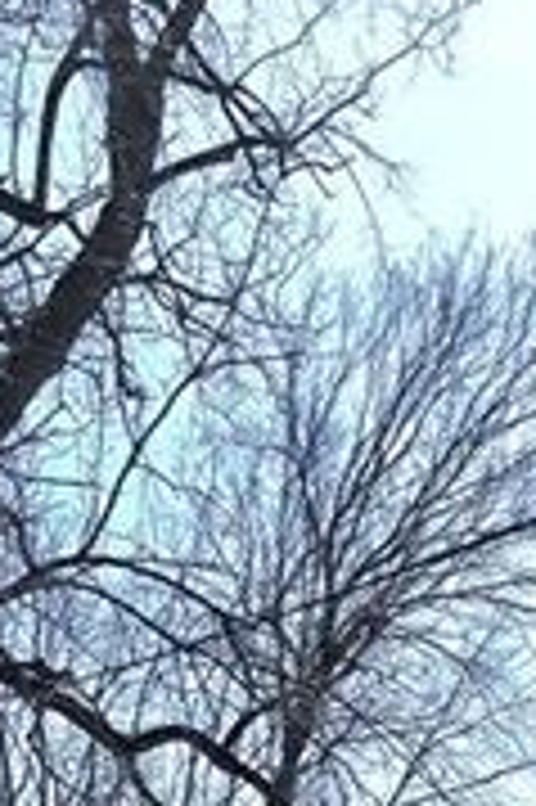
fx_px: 1991
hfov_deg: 14.6
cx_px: 716
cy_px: 1443
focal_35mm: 89
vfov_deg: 18.2
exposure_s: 1/769
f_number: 1.7
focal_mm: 6.3
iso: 12
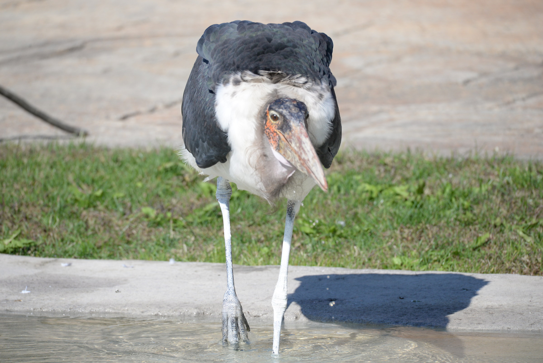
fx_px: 9053
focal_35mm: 600
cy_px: 182
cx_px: 272
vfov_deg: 2.3
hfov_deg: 3.4
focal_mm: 600
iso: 800
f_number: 10
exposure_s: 1/1250
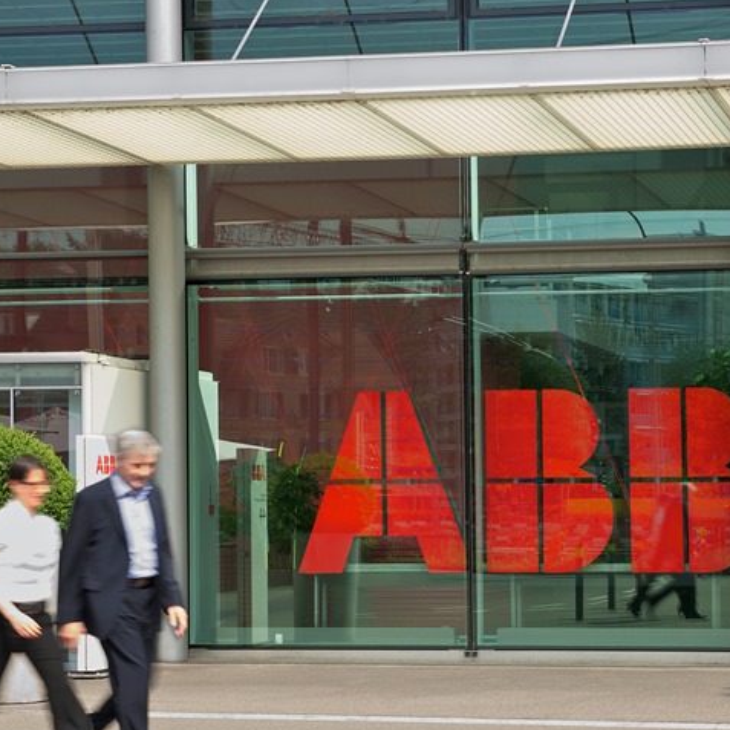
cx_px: 596
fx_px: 2314
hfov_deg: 17.8
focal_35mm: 97
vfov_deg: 17.9
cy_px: 429
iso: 50
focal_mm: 60
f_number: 10
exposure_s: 1/25
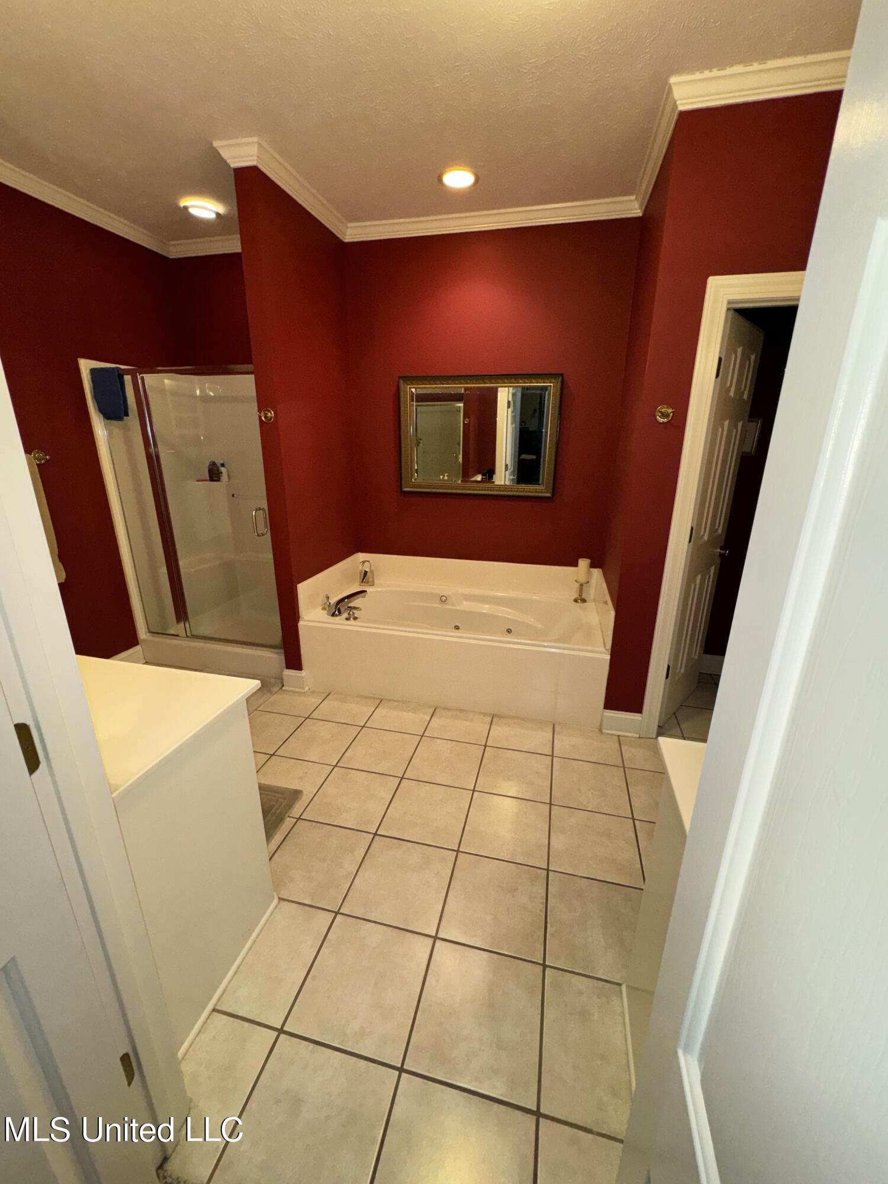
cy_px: 592
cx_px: 444
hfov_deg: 85.7
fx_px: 479
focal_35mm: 14
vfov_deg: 102.1
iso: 100
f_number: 2.2
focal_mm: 2.22
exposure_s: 1/60
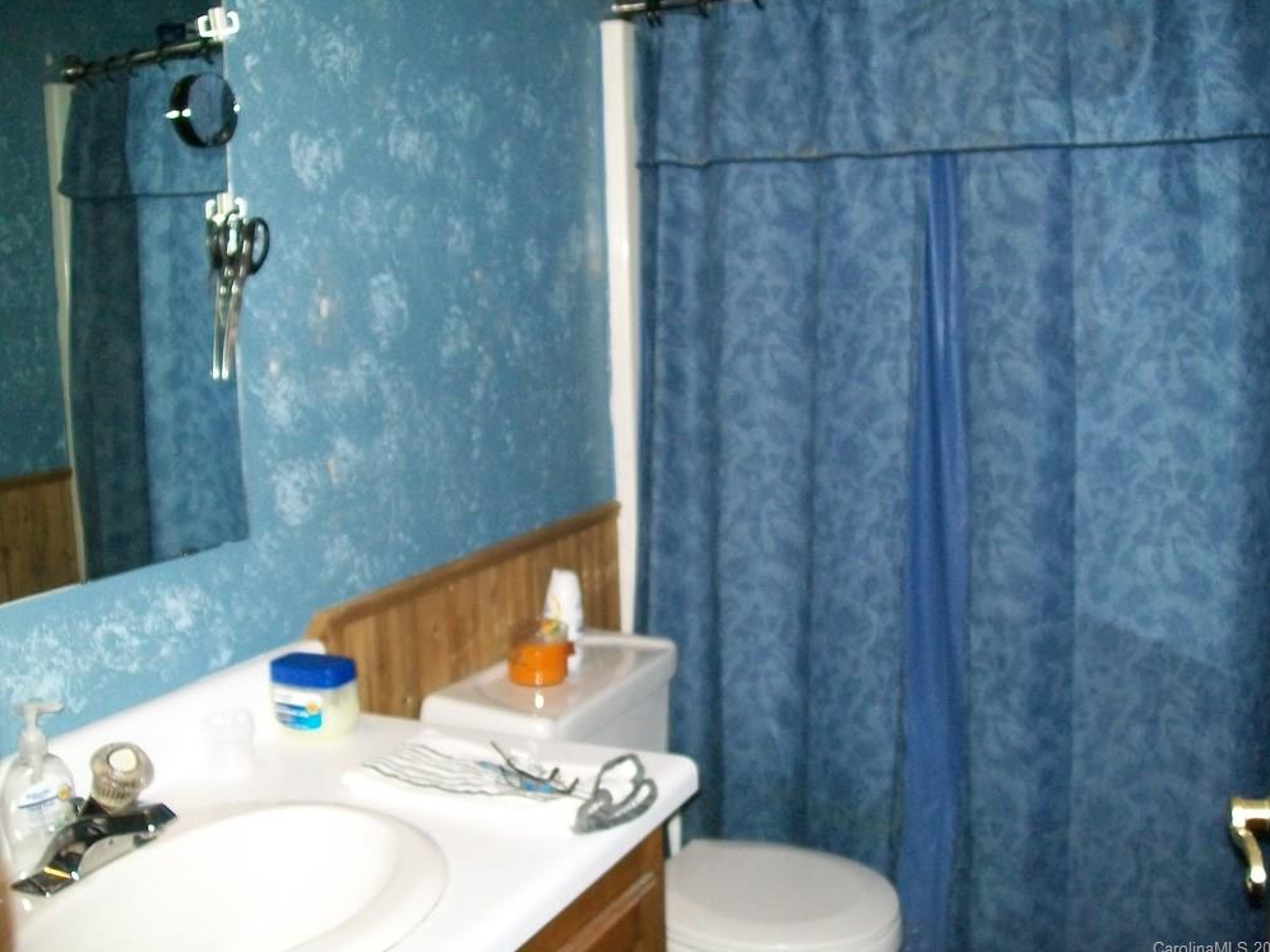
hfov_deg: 50.1
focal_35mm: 37
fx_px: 1357
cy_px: 472
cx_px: 646
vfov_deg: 38.7
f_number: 2.7
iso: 160
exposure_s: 1/60
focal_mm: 6
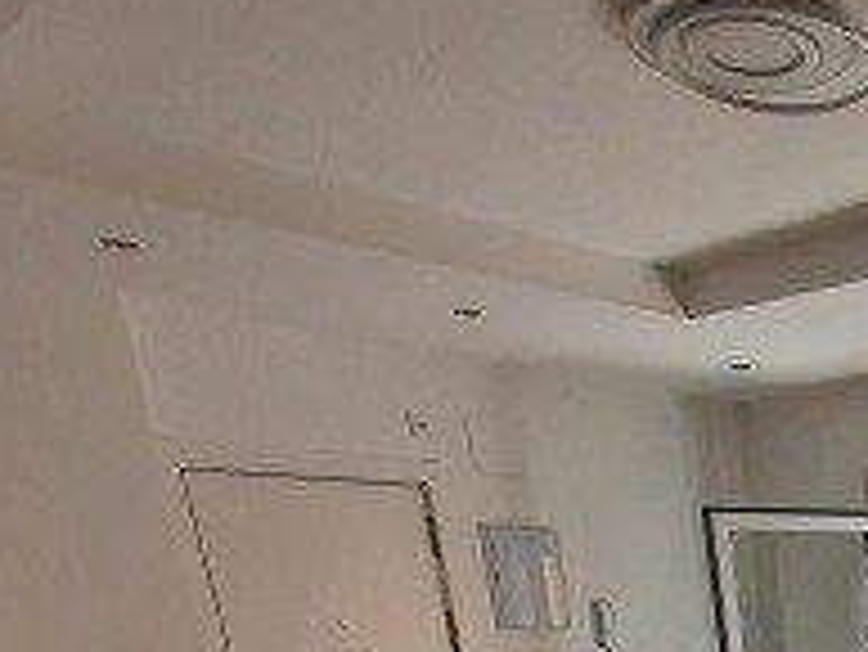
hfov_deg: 33.5
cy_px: 1016
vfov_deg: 24.6
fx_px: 1079
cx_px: 1097
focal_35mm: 43
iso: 50
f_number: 2.2
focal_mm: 1.74
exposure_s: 1/100
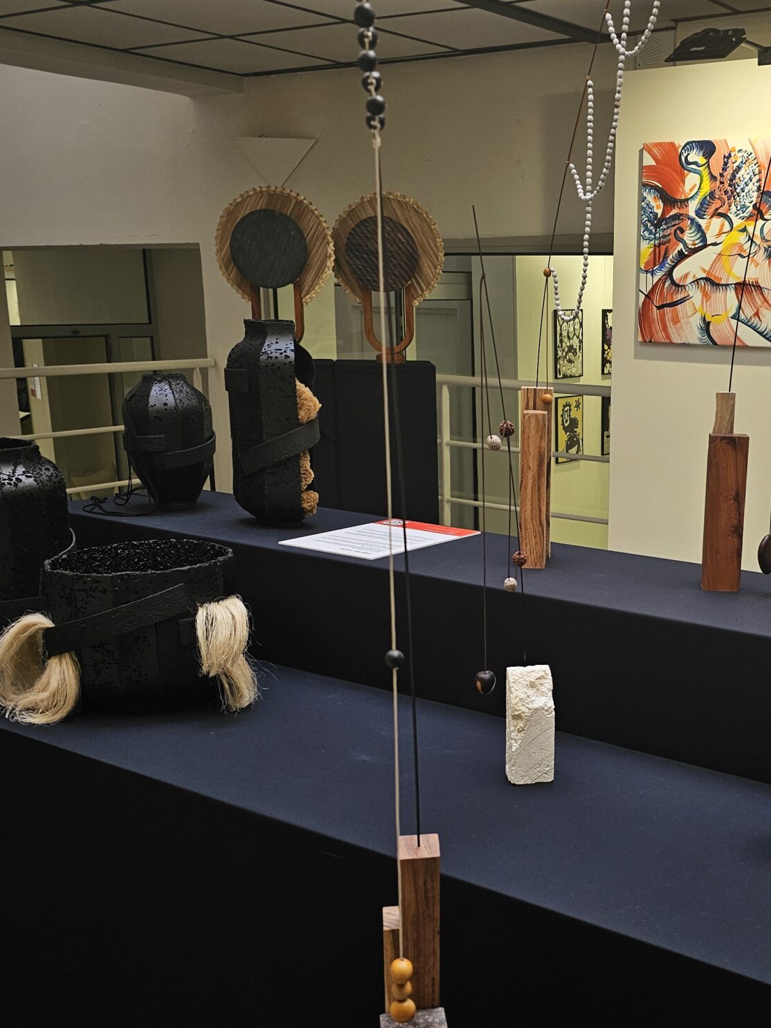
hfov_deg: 35.1
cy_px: 610
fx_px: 1188
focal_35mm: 40
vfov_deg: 46.6
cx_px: 590
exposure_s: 1/100
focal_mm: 6.3
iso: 16
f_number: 1.7
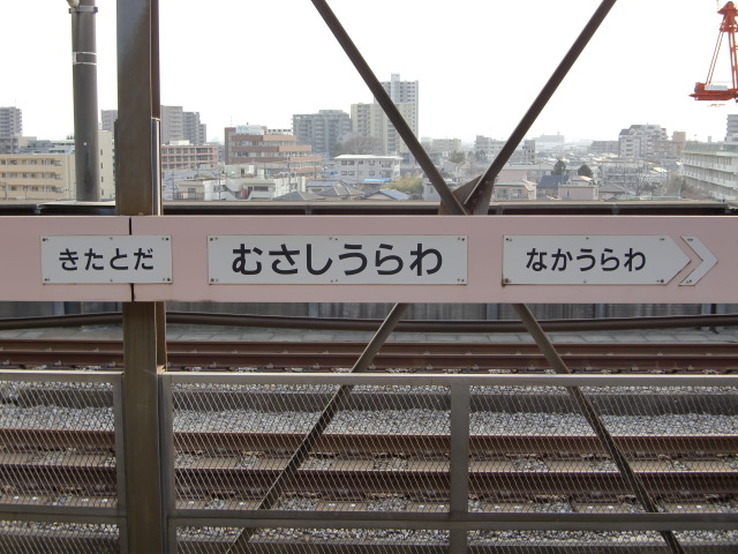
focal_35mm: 46
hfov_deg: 41.2
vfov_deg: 31.5
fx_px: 981
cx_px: 369
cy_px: 277
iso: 64
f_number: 3.3
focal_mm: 8.2
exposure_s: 1/250
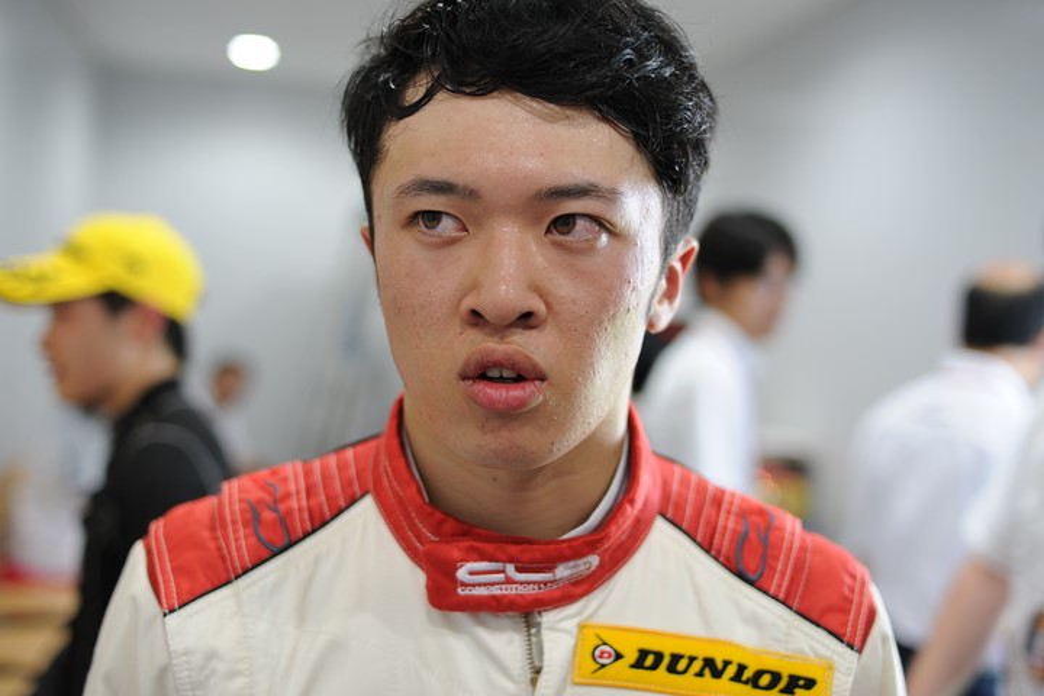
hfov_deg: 54.4
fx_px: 1015
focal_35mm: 35
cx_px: 522
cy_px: 348
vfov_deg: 37.9
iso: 200
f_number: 2
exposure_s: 1/45
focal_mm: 35
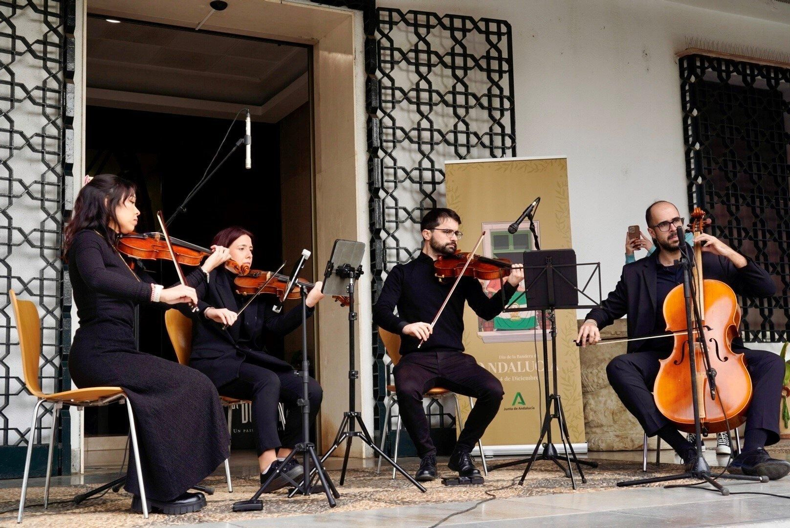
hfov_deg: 44.5
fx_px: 966
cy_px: 264
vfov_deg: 30.6
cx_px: 395
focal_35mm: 44
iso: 320
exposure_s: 1/100
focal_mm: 44
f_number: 9
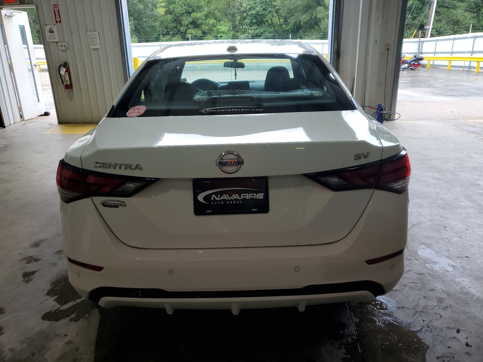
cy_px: 181
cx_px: 242
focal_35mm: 26
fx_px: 363
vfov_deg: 53.1
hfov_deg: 67.3
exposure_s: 1/256
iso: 50
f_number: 1.5
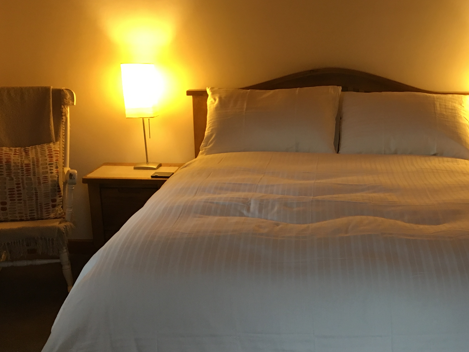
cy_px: 248
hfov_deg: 39.2
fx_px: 650
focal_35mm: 48
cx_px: 314
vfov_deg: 29.9
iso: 125
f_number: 2.2
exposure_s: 1/33
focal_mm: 4.15
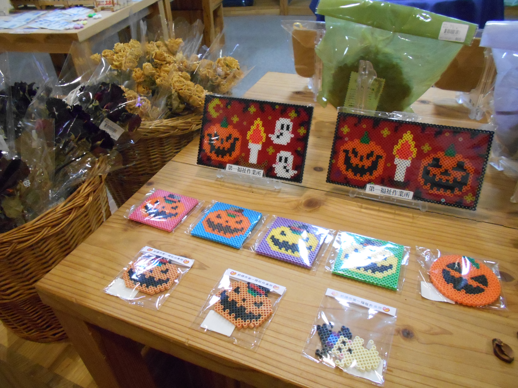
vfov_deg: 53.1
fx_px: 389
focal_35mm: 26
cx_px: 259
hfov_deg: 67.3
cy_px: 194
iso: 800
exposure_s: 1/60
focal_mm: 4.6
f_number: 3.2
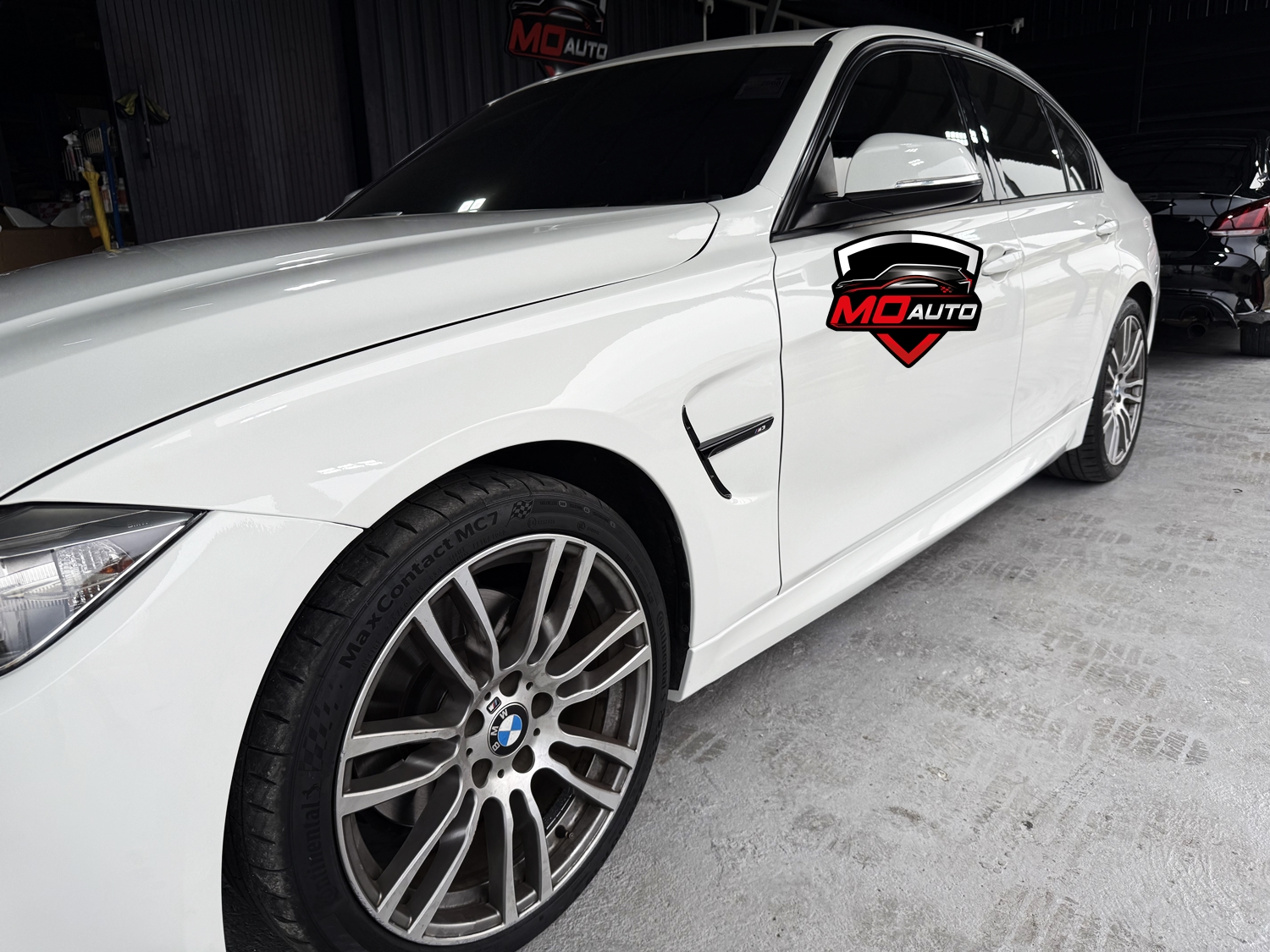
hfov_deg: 71.6
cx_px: 635
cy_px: 476
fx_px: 881
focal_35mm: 24
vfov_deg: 56.8
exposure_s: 1/660
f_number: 1.78
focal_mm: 6.76
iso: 80
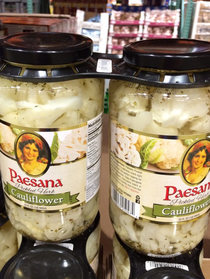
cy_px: 133
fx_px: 283
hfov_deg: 40.6
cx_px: 93
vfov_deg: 52.6
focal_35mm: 35
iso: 160
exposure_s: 1/30
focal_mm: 4.15
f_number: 2.2
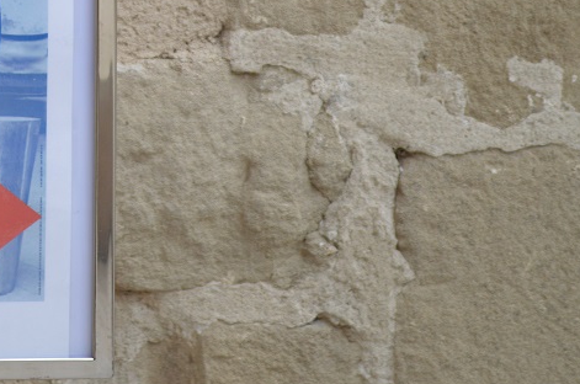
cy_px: -1
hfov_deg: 13.3
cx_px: 9
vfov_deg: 8.9
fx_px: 2460
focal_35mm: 153
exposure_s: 1/125
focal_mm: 48
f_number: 5.3
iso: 400
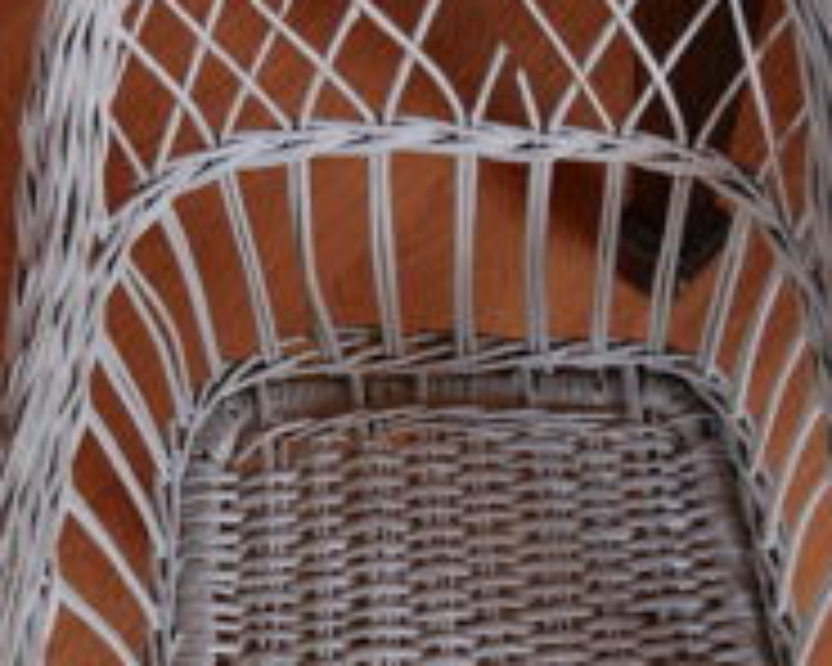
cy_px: 468
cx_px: 427
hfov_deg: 25.1
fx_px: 1871
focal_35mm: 76
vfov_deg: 20.1
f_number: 3.6
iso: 500
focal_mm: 15
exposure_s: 1/60
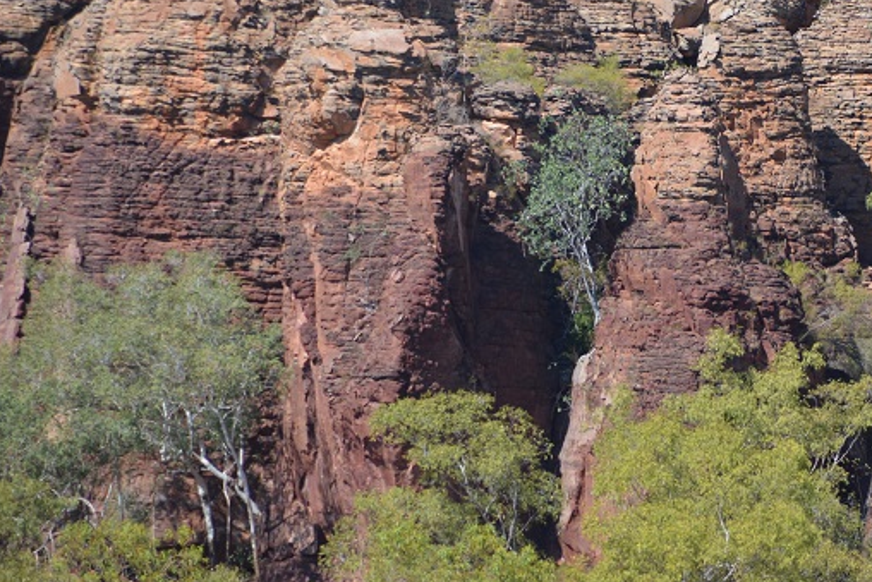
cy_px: 120
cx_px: 760
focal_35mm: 590
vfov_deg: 2.3
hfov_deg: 3.5
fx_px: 14294
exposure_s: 1/1250
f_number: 5.6
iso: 400
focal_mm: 200
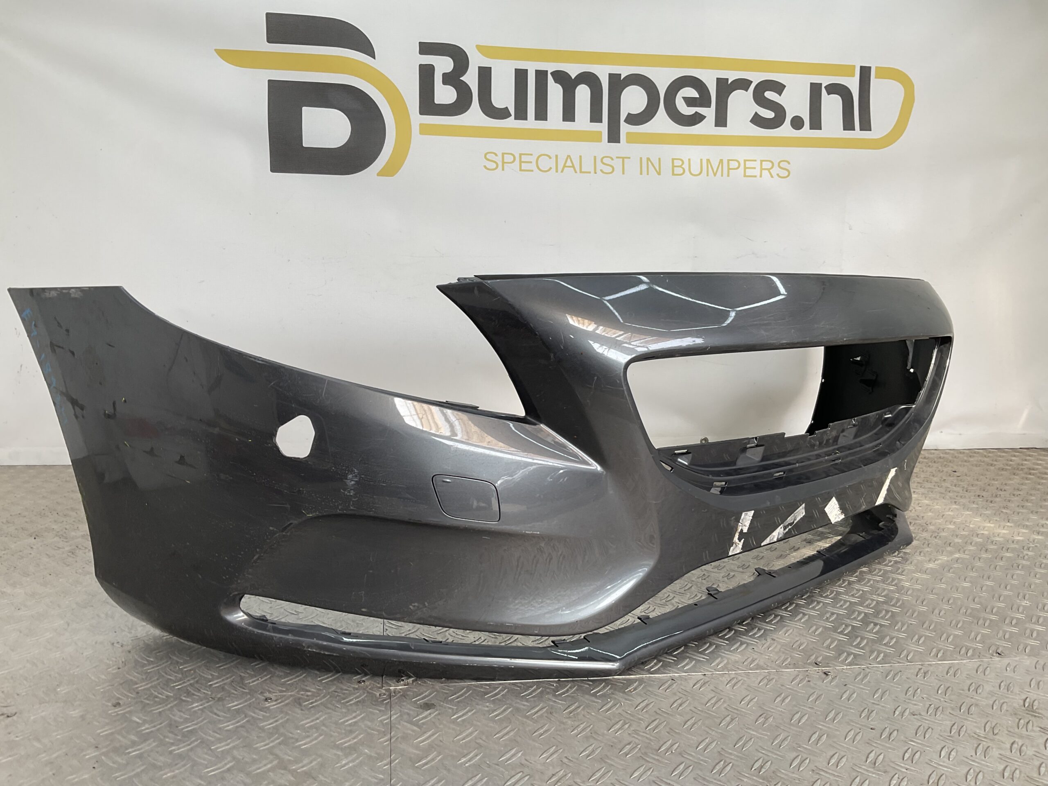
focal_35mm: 29
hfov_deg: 61.7
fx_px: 878
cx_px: 524
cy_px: 393
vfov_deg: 48.2
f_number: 1.8
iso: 16
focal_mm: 3
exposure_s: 1/219
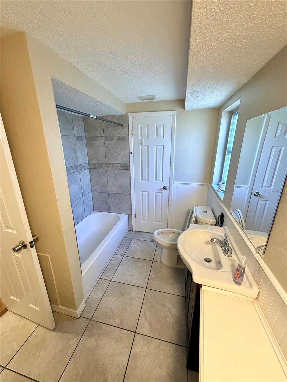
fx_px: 155
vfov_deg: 102.1
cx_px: 144
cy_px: 191
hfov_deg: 85.7
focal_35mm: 14
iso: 320
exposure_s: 1/120
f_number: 2.2
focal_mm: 2.22
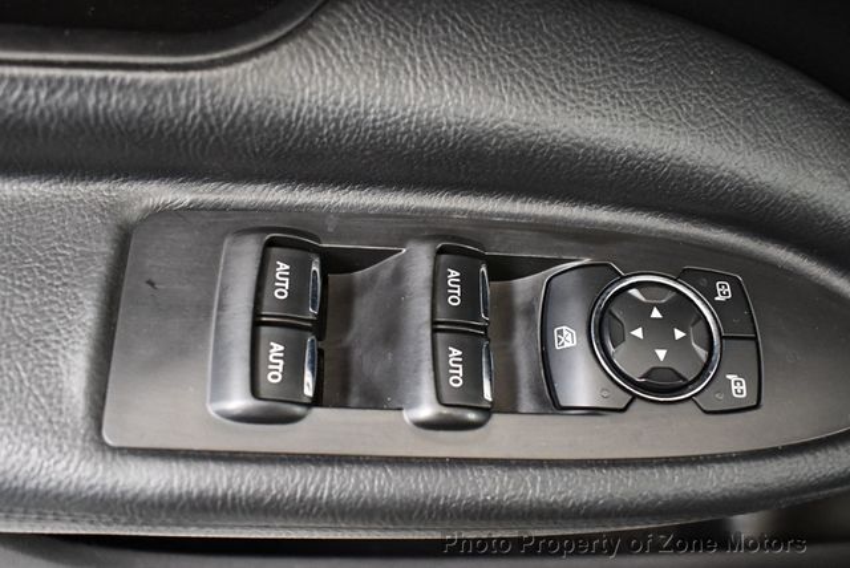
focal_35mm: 36
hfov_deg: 53.1
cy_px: 284
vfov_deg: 36.9
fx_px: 851
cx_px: 425
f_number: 3.5
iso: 4000
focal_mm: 18
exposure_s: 1/60
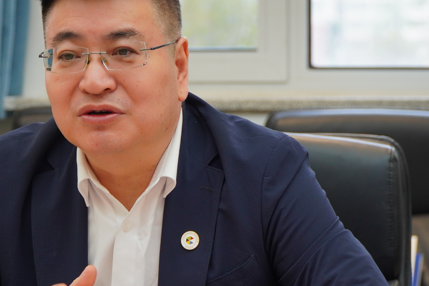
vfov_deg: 9.0
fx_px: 1811
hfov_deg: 13.5
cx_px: 132
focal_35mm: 152
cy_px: 144
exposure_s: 1/160
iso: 500
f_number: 4
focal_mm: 58
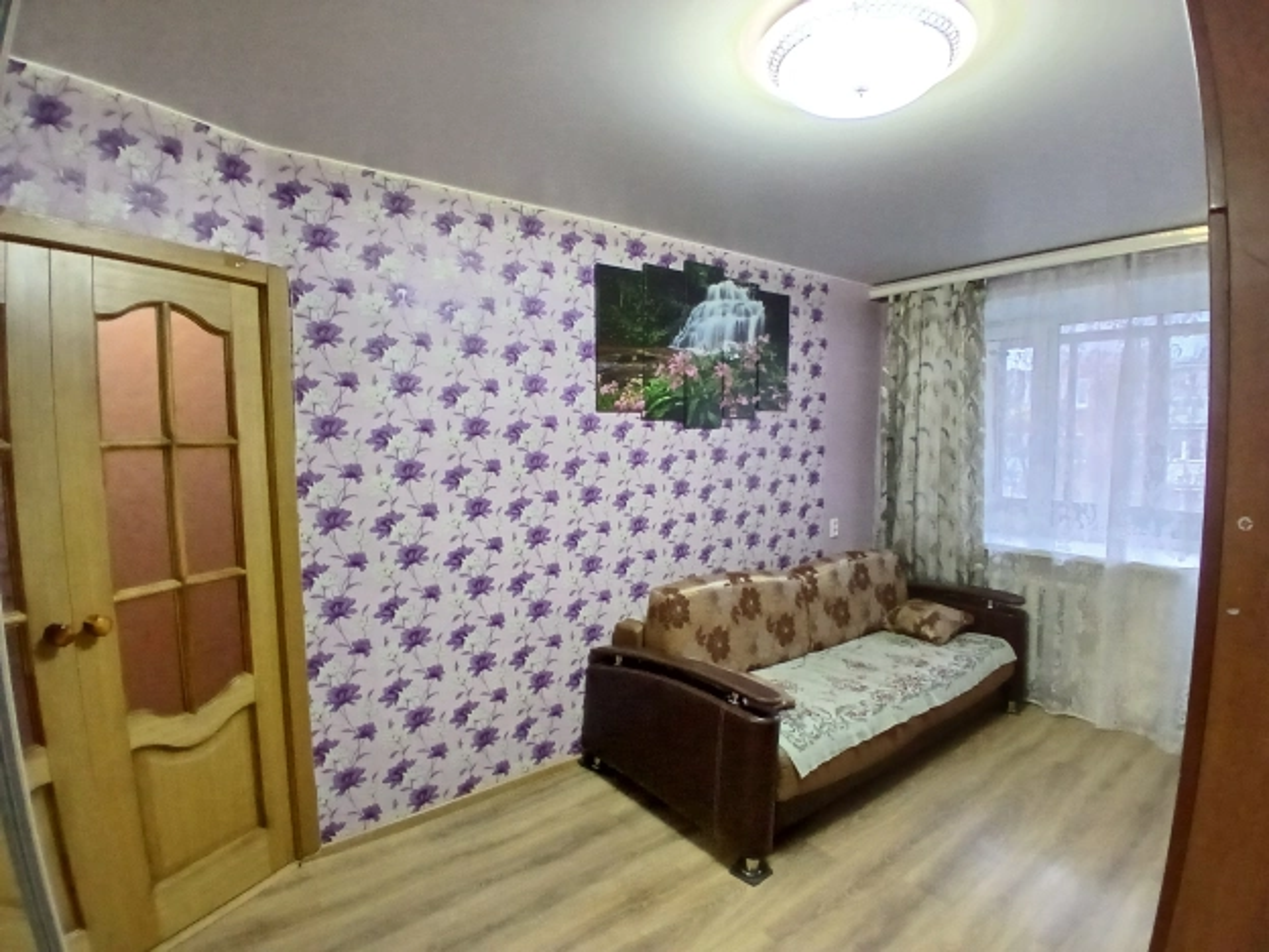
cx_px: 634
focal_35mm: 17
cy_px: 476
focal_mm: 1.4
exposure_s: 1/33.3
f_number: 2.2
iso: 400
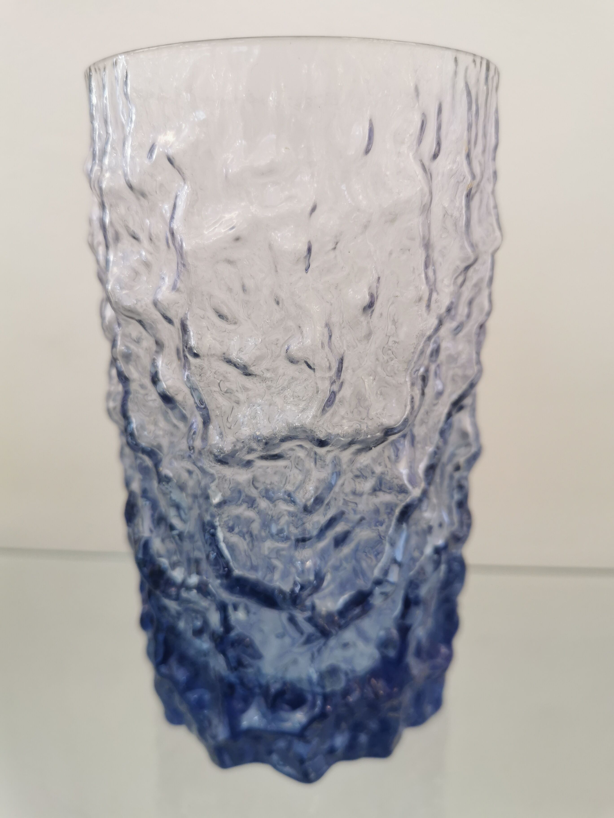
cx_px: 307
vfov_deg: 65.3
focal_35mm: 27
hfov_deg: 51.4
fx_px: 639
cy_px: 409
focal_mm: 5.58
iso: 100
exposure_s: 1/50
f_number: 1.8
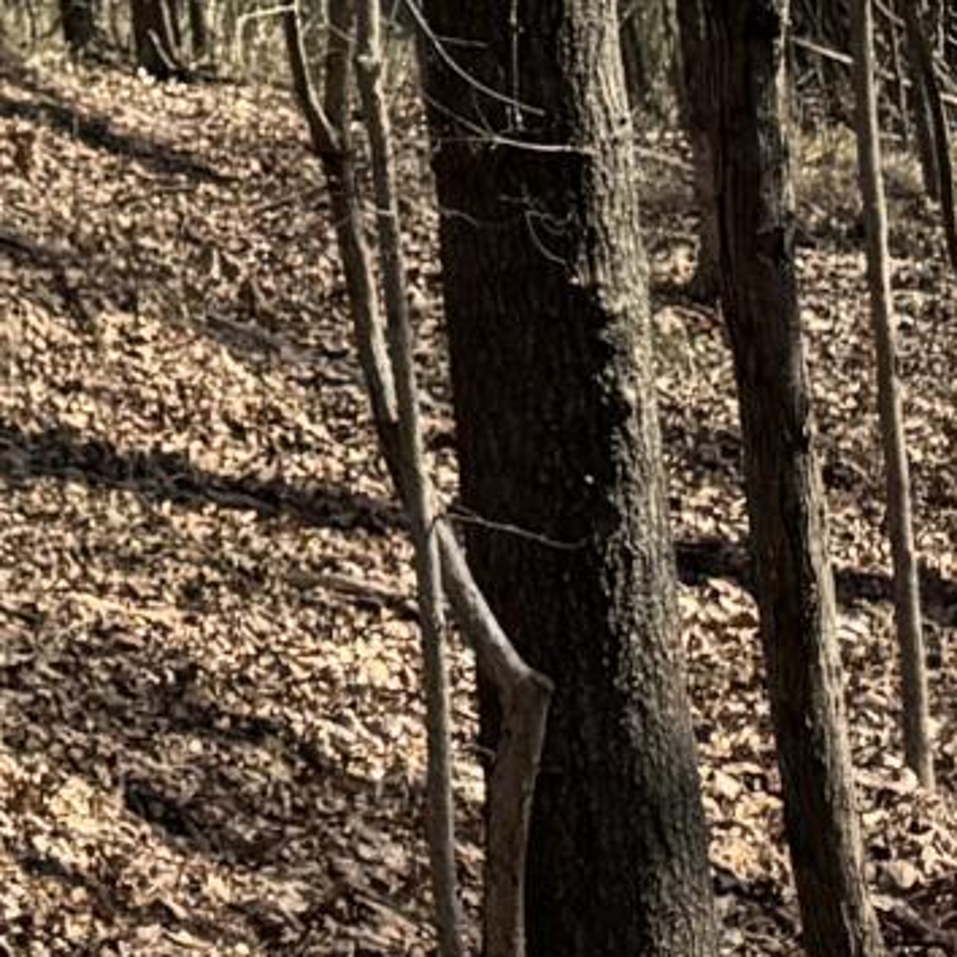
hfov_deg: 8.2
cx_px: -1957
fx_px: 5630
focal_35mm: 180
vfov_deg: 8.9
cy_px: -1287
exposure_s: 1/1678
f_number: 1.78
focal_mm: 6.76
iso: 80
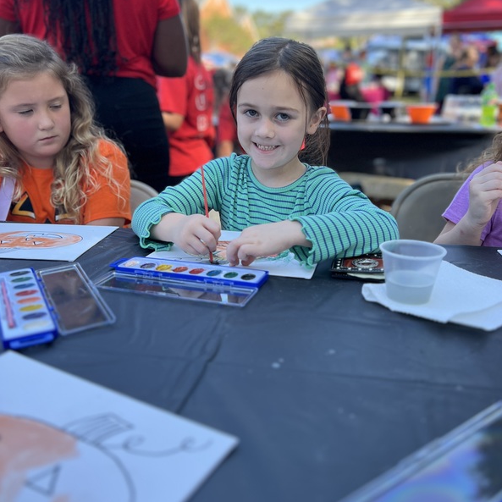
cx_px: 253
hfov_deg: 52.5
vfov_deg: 52.5
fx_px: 509
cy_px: 240
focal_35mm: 31
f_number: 1.5
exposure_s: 1/461
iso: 50
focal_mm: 5.7
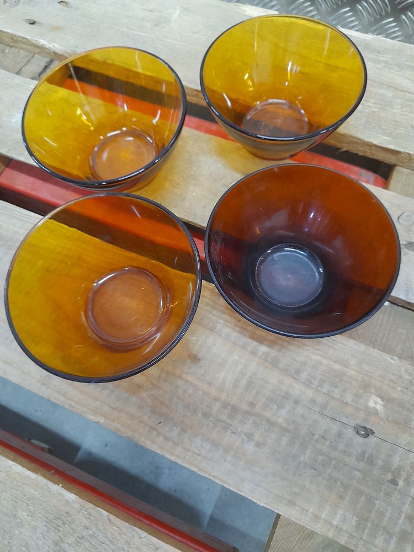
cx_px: 207
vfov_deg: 69.4
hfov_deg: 54.9
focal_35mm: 25
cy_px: 276
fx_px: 399
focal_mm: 4.6
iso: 320
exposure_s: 1/33
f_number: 2
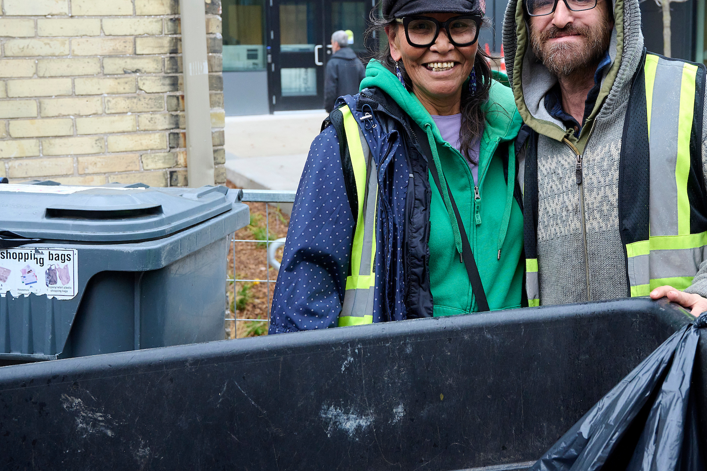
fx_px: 1060
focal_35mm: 54
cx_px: 506
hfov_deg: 36.2
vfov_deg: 25.0
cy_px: 173
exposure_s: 1/125
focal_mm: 37
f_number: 5.6
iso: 1600
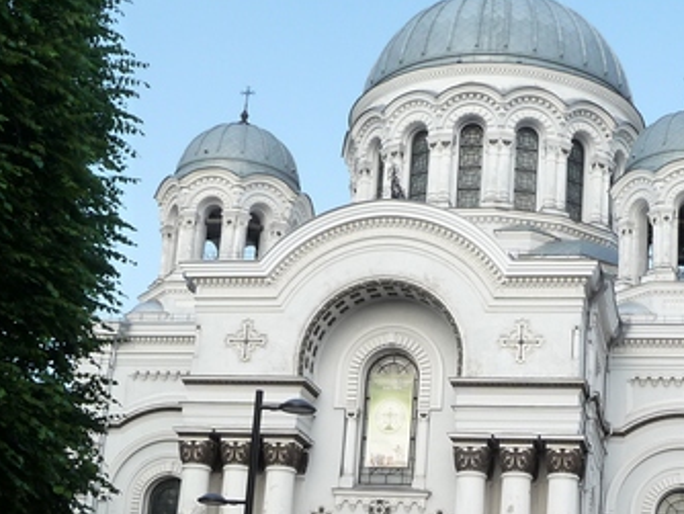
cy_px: 428
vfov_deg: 21.6
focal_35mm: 67
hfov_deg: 28.8
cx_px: 428
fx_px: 1325
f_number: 3.3
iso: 160
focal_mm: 4.7
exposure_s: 1/500
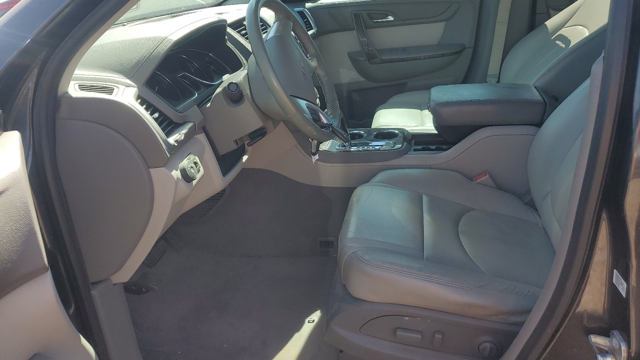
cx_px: 318
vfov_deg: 39.7
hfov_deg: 66.1
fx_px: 492
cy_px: 121
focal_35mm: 29
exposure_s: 1/769
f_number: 1.5
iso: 50
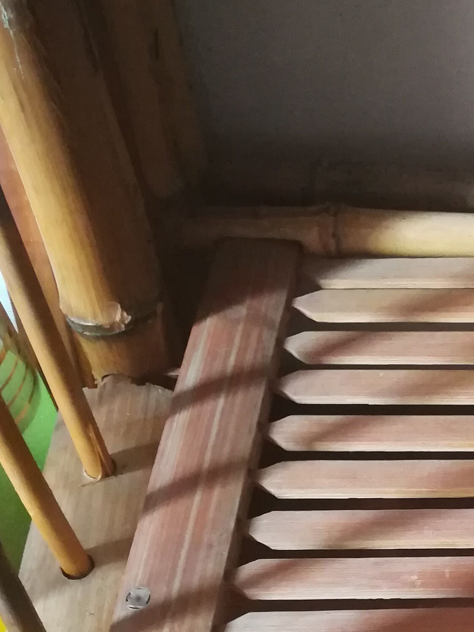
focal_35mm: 69
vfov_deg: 27.5
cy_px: 516
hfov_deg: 19.7
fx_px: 1260
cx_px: 612
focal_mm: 3.83
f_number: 2.2
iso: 640
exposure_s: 1/20
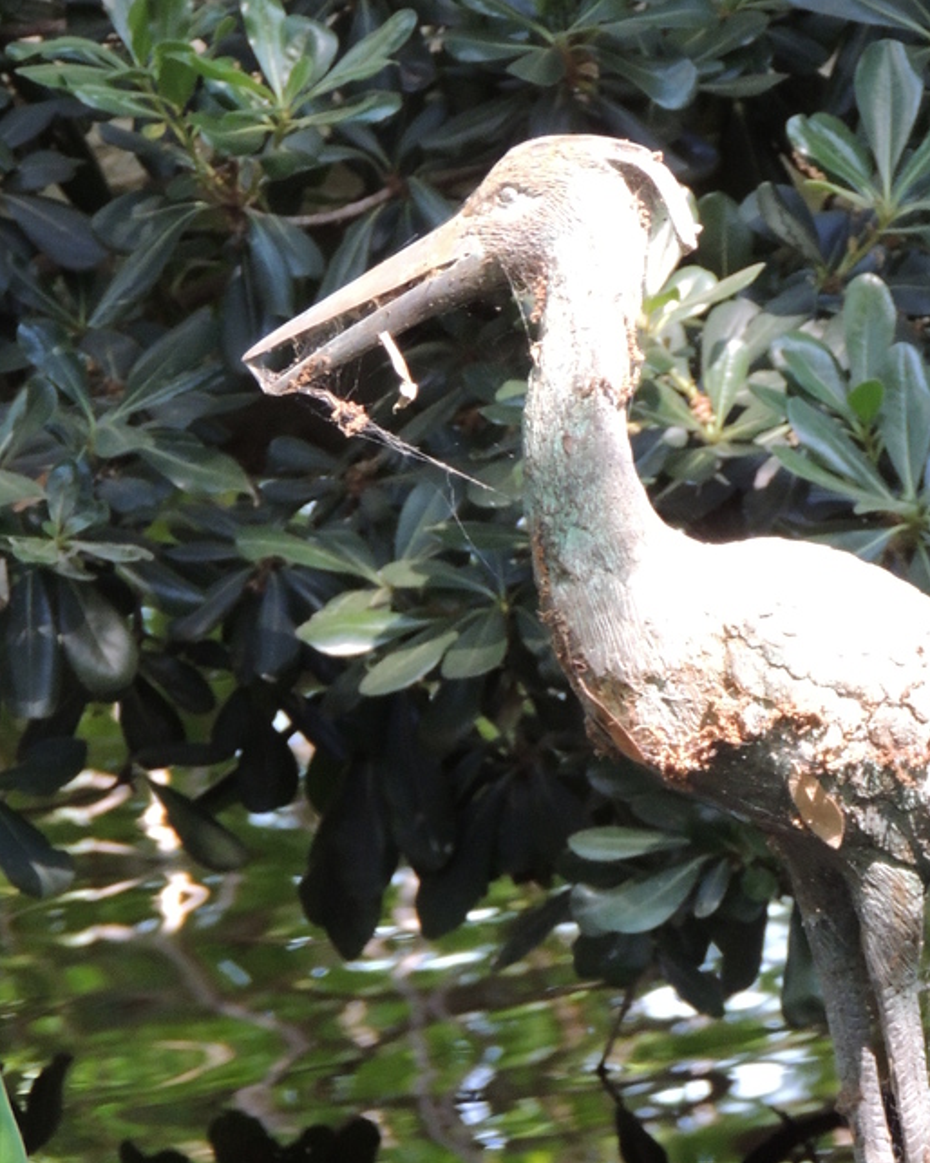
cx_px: 832
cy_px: 1038
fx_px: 20068
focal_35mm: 583
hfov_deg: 2.7
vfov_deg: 3.3
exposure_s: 1/60
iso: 400
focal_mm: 53.5
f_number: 4.8
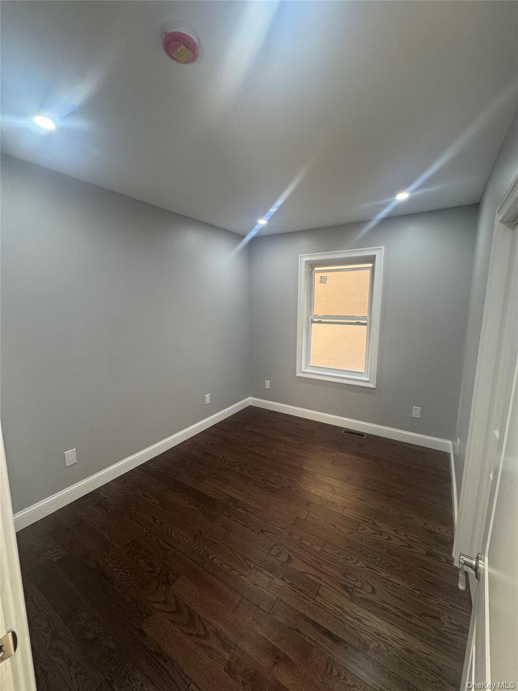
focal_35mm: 14
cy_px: 346
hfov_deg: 85.7
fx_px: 279
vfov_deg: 102.1
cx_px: 259
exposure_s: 1/120
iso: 250
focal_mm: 2.22
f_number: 2.2
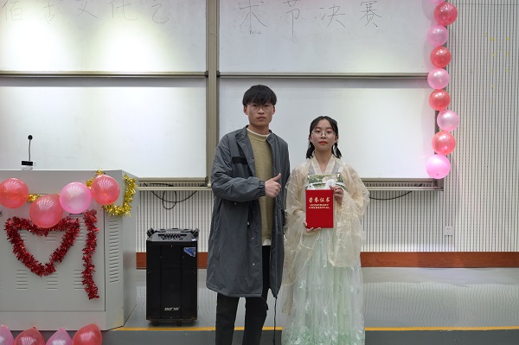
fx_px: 576
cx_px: 260
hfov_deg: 48.5
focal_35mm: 40
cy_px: 172
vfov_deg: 33.3
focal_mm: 40
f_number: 4
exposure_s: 1/100
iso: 800
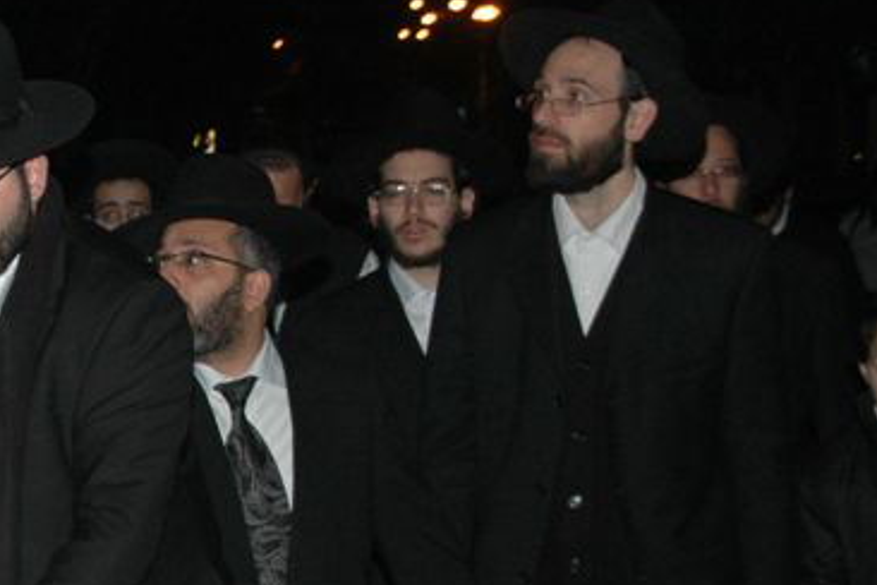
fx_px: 2655
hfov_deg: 17.7
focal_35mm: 109
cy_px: 553
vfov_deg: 12.4
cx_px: -235
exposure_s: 1/60
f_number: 5
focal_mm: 26
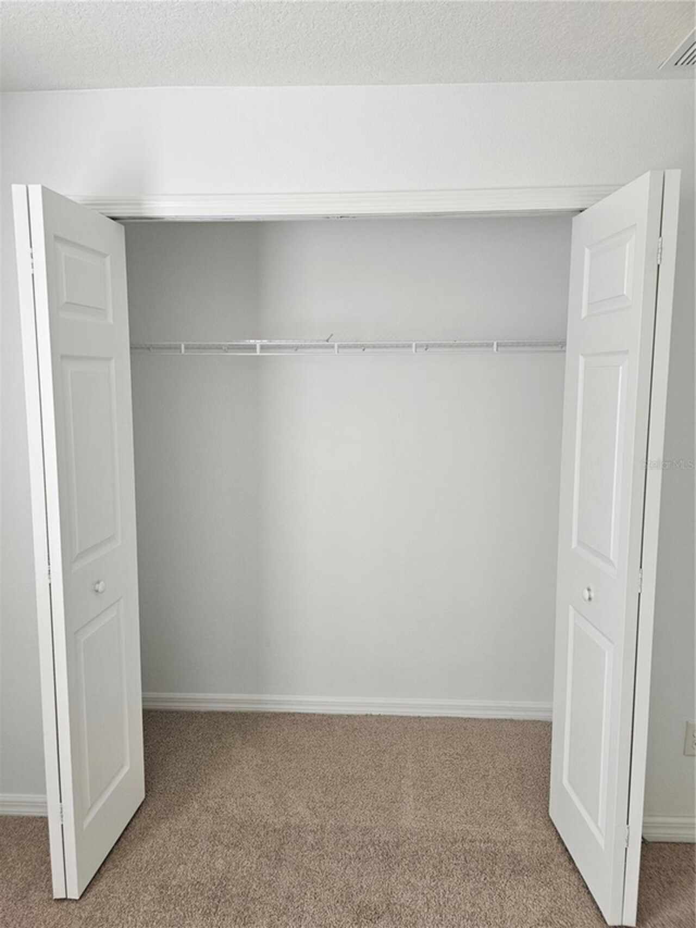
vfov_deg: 73.9
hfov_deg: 58.9
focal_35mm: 23
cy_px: 464
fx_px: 616
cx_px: 348
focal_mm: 6.3
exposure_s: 1/180
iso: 100
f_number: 1.7
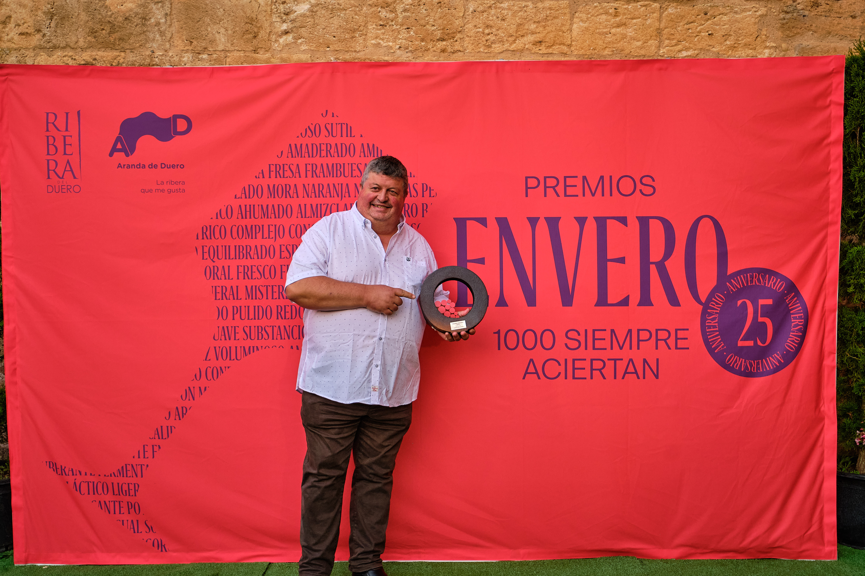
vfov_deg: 36.9
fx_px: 865
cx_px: 432
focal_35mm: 36
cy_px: 288
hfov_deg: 53.1
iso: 500
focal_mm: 24
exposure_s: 1/400
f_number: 4
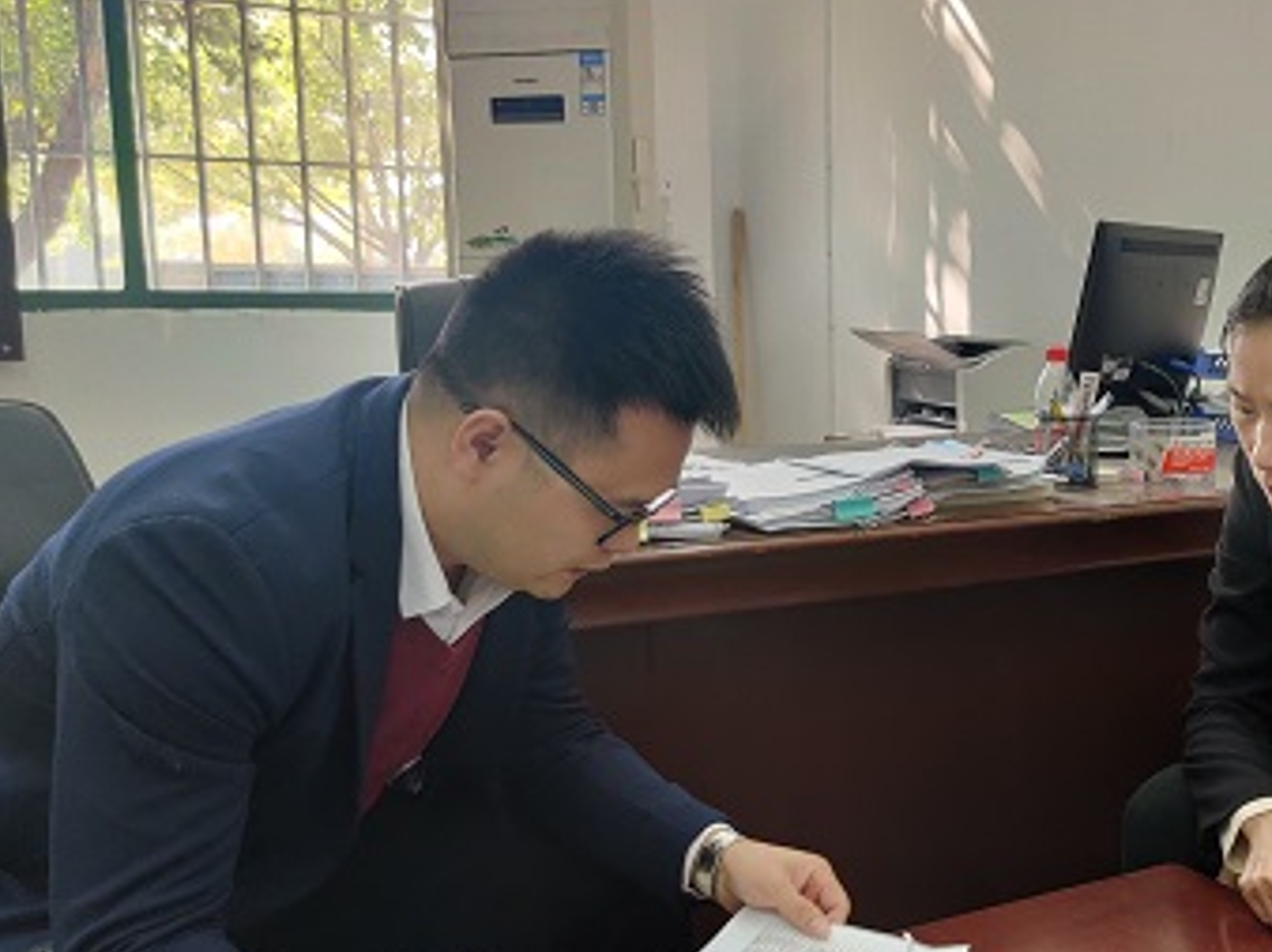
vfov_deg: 30.2
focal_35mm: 48
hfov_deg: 38.4
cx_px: 997
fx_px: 1763
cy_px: 557
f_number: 1.65
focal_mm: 4.75
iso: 400
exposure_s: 1/33
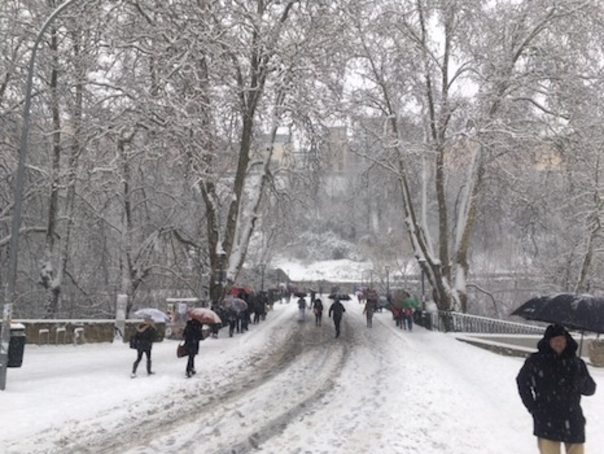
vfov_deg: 48.3
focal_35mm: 29
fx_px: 506
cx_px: 302
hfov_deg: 61.6
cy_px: 227
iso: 25
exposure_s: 1/101
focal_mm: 4.15
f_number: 2.2
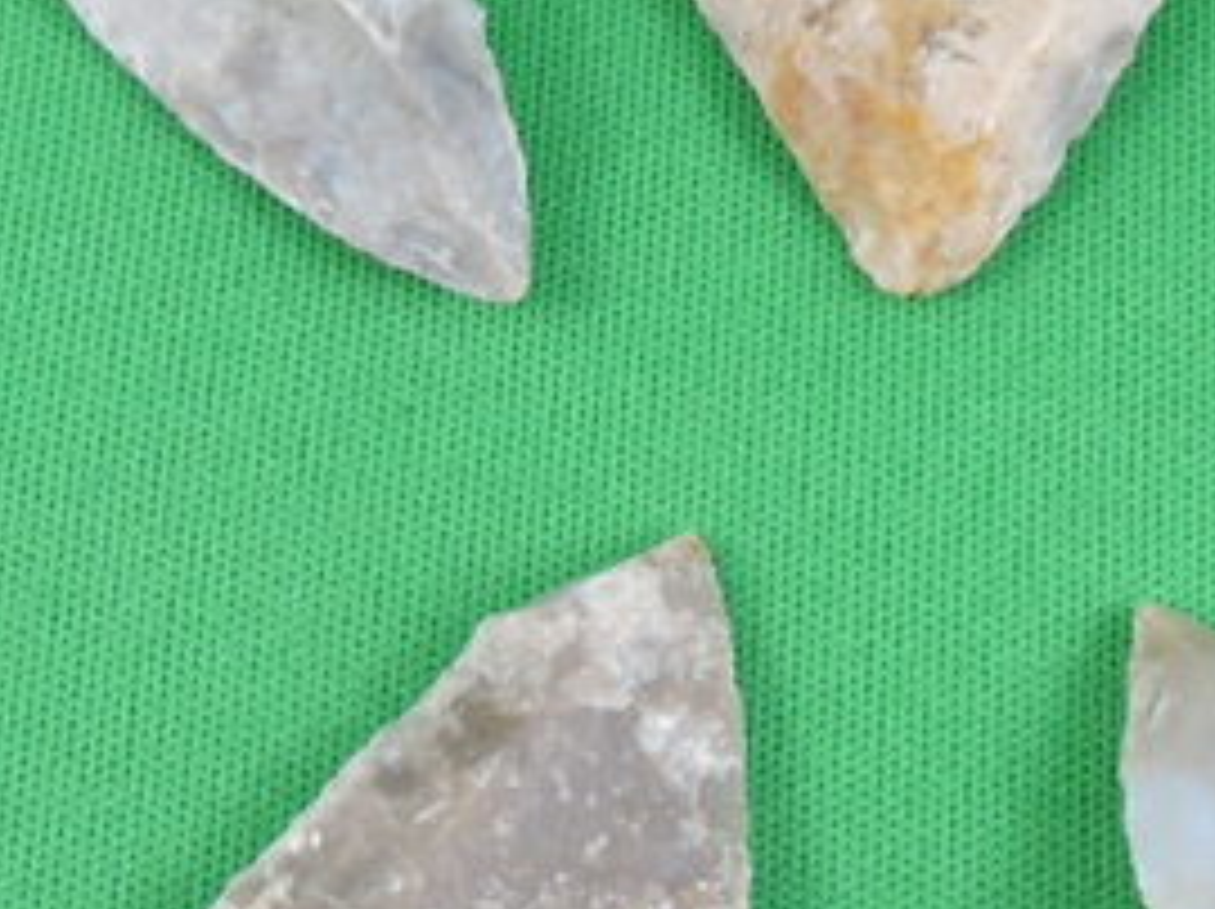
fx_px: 3016
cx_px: 844
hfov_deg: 22.6
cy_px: 472
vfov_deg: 17.1
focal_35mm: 86
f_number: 3.5
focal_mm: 5.4
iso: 720
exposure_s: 1/125
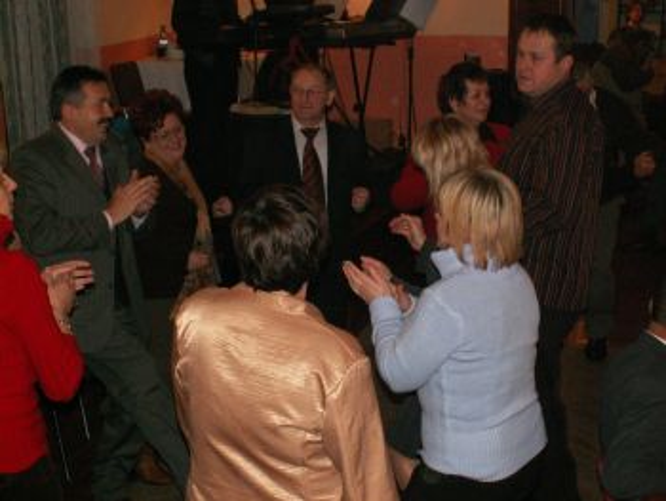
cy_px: 250
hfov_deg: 32.2
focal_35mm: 60
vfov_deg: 24.4
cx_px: 333
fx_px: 1155
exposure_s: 1/40
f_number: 3.2
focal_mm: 10.01
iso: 160
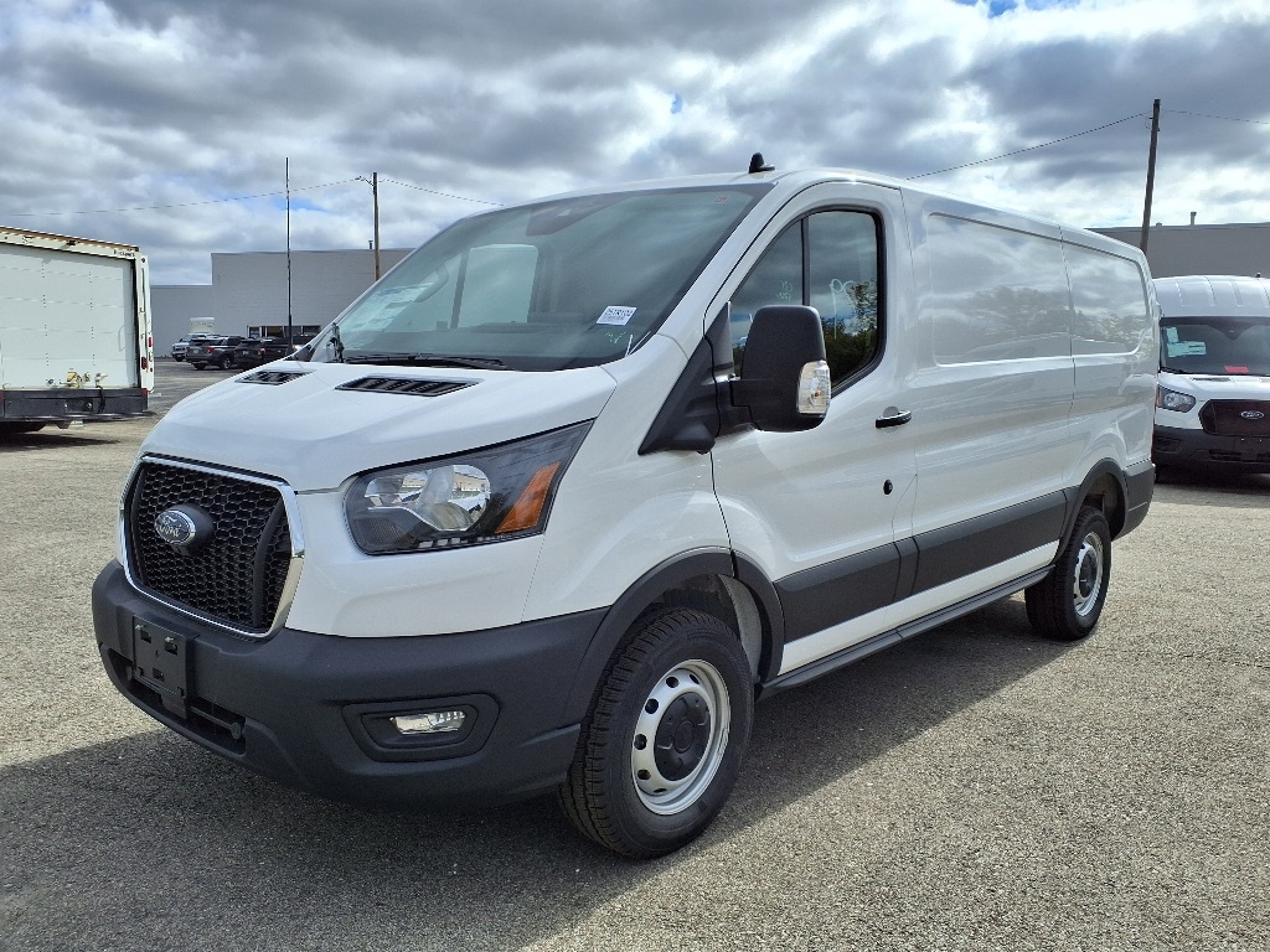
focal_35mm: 27
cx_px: 635
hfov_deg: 65.3
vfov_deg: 51.4
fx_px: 991
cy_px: 476
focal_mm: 3.58
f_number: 1.9
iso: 40
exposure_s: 1/3333
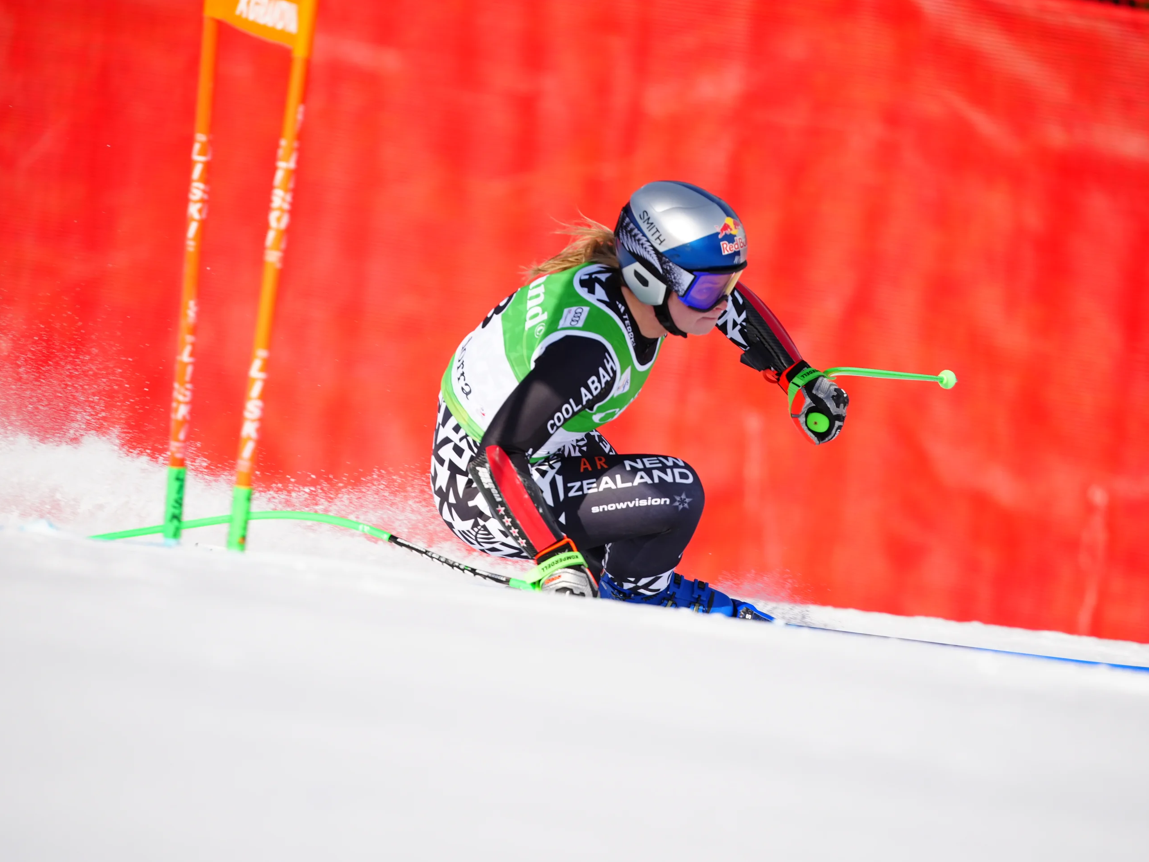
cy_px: 431
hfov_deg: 4.4
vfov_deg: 3.3
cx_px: 608
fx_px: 14859
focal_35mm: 448
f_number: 4
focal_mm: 413.6
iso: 400
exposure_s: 1/4000
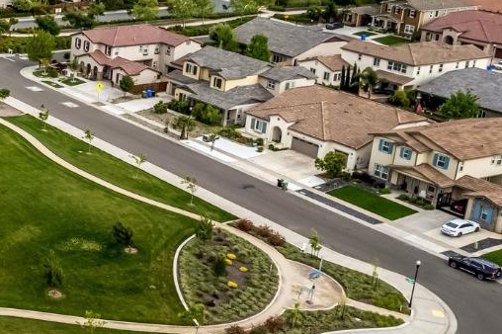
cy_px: 88
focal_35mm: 65
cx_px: -214
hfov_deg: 25.0
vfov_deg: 20.7
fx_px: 906
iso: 120
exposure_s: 1/1250
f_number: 2.8
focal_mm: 8.38
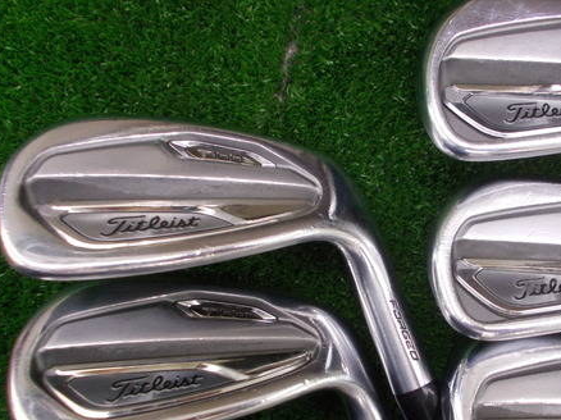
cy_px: 256
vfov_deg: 37.5
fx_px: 616
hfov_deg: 48.2
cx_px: 375
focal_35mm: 38
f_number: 3.2
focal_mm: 4.6
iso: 200
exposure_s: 1/20
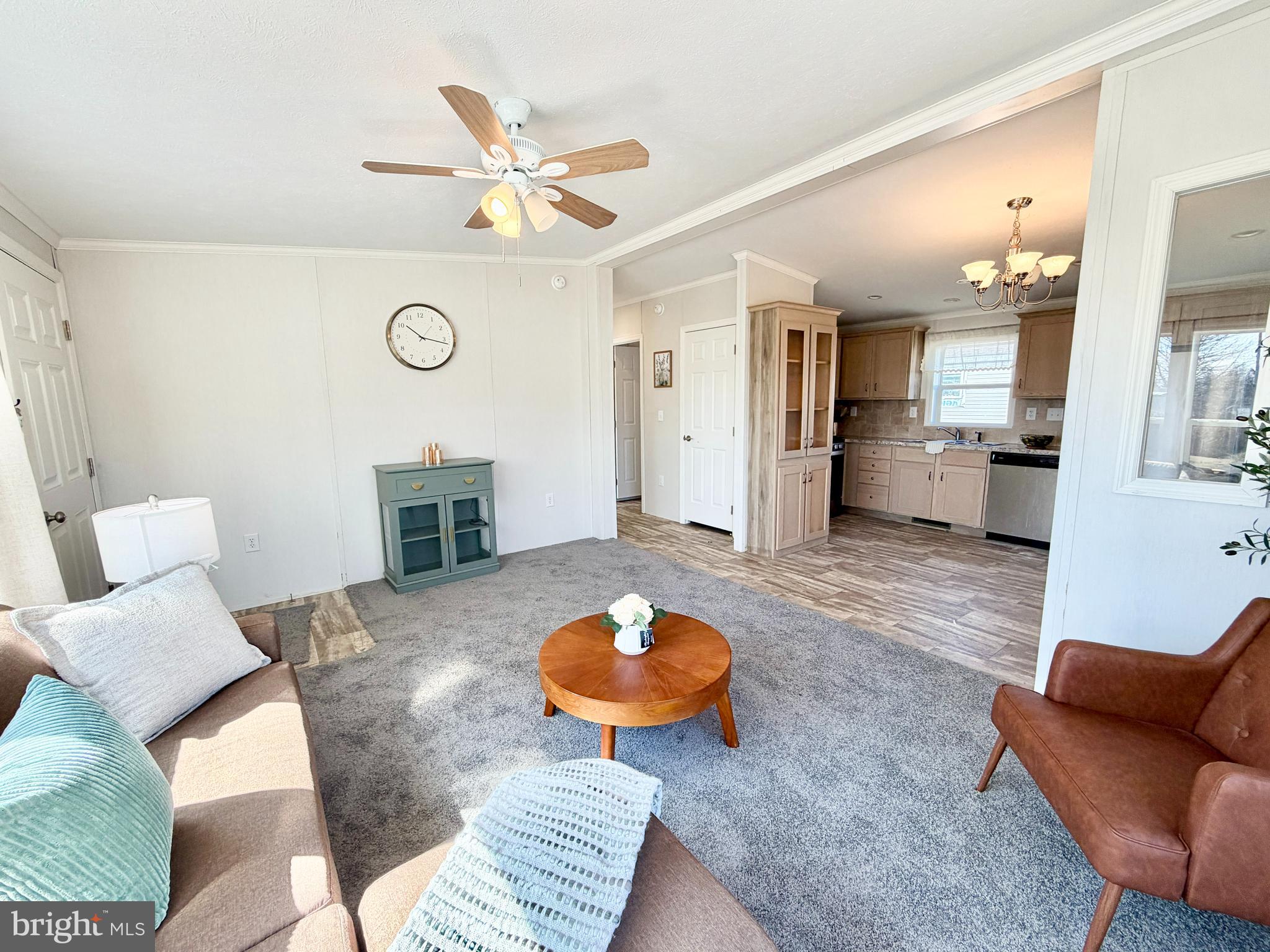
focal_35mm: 14
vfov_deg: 85.7
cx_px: 635
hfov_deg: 102.1
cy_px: 476
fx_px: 514
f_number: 2.2
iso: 64
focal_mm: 2.22
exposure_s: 1/120
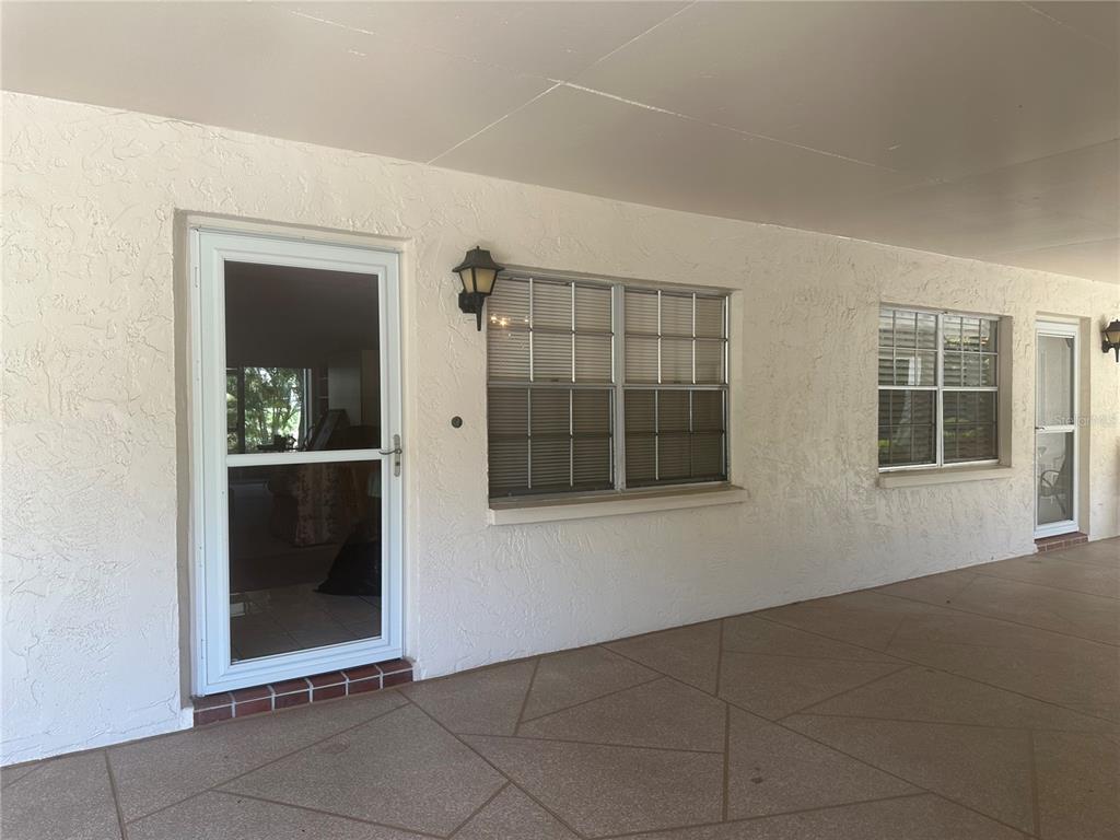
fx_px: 777
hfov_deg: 71.6
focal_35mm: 24
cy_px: 420
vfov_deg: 56.8
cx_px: 560
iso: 64
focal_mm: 6.86
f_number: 1.78
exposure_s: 1/129
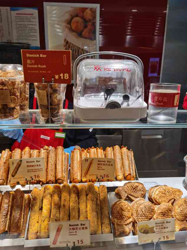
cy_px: 135
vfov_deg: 59.9
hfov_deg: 46.7
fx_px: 216
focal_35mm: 30
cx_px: 103
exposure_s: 1/156
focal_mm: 5.56
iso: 50
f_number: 1.6
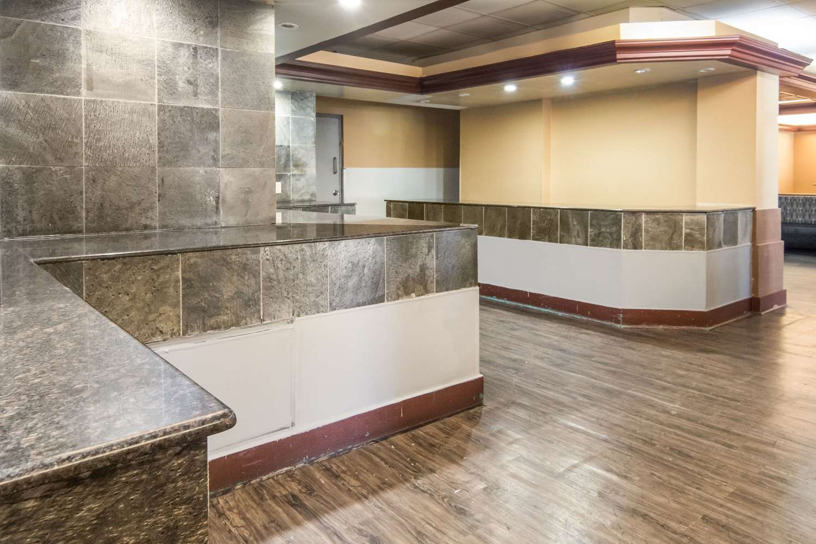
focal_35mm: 22
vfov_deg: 56.1
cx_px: 408
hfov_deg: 77.3
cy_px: 272
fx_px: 510
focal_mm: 15
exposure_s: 1
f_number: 8
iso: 800
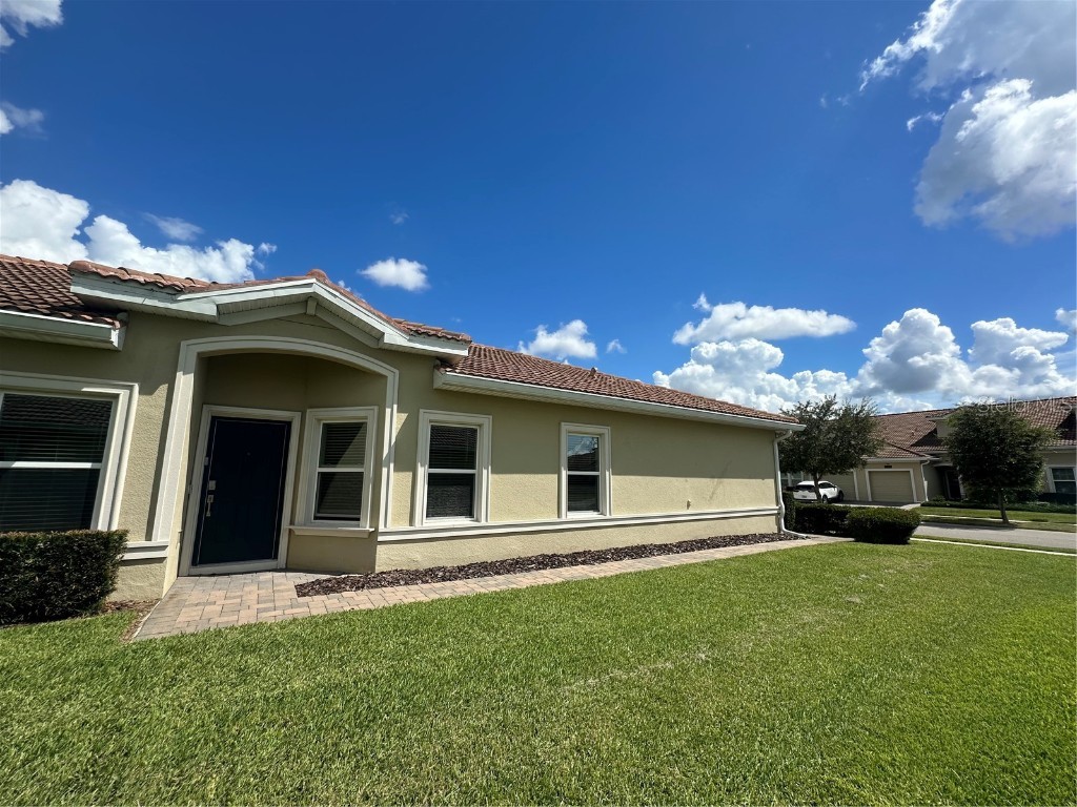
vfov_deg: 85.7
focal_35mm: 14
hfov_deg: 102.1
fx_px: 436
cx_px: 538
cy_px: 404
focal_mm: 2.22
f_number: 2.2
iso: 50
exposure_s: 1/2618
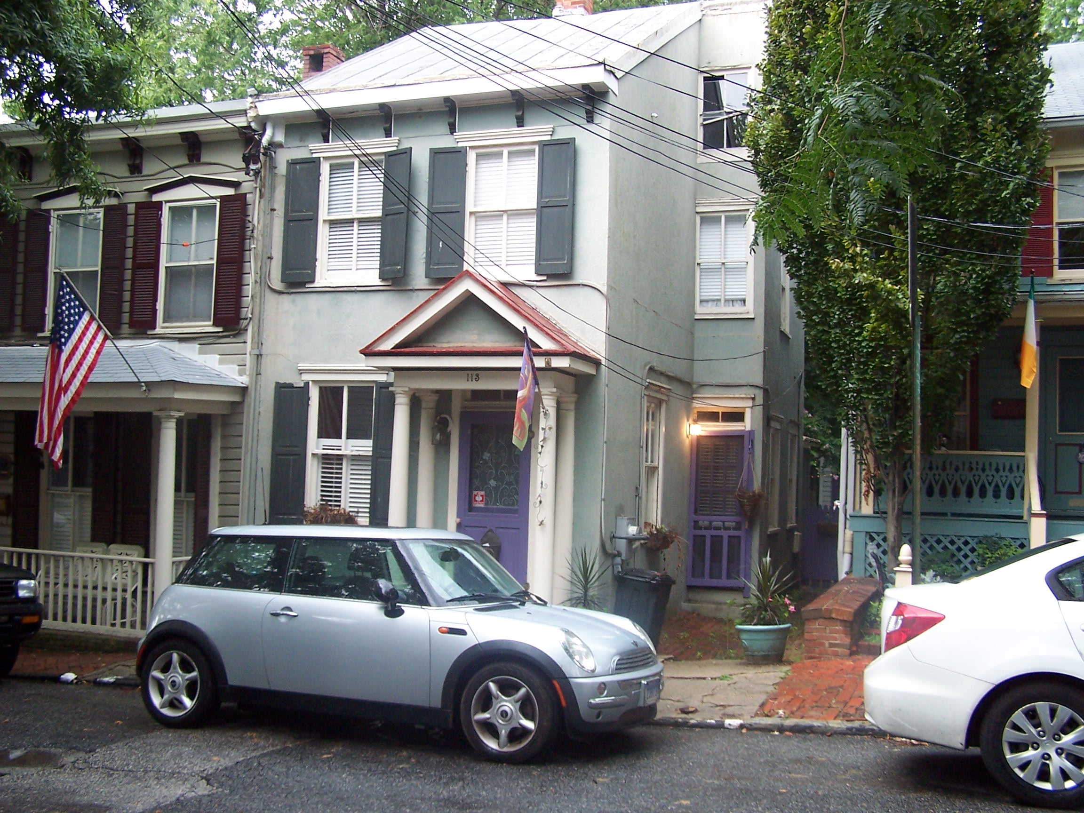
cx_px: 542
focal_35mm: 38
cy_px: 406
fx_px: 1190
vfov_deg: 37.7
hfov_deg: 49.0
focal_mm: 6.3
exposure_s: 1/30
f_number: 2.8
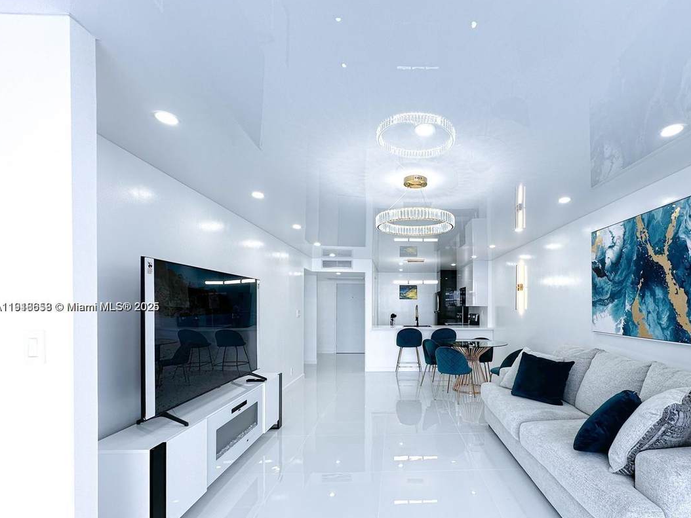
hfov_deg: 90.0
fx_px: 339
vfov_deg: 74.0
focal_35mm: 17
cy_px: 308
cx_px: 411
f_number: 2.2
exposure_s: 1/140
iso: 40
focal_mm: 2.22
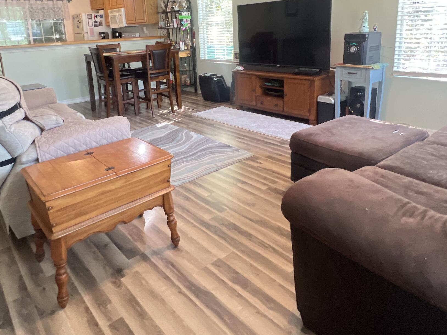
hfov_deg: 71.5
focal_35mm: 24
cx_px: 205
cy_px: 101
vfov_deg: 55.2
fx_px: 310
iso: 500
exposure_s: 1/60
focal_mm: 1.57
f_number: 1.8
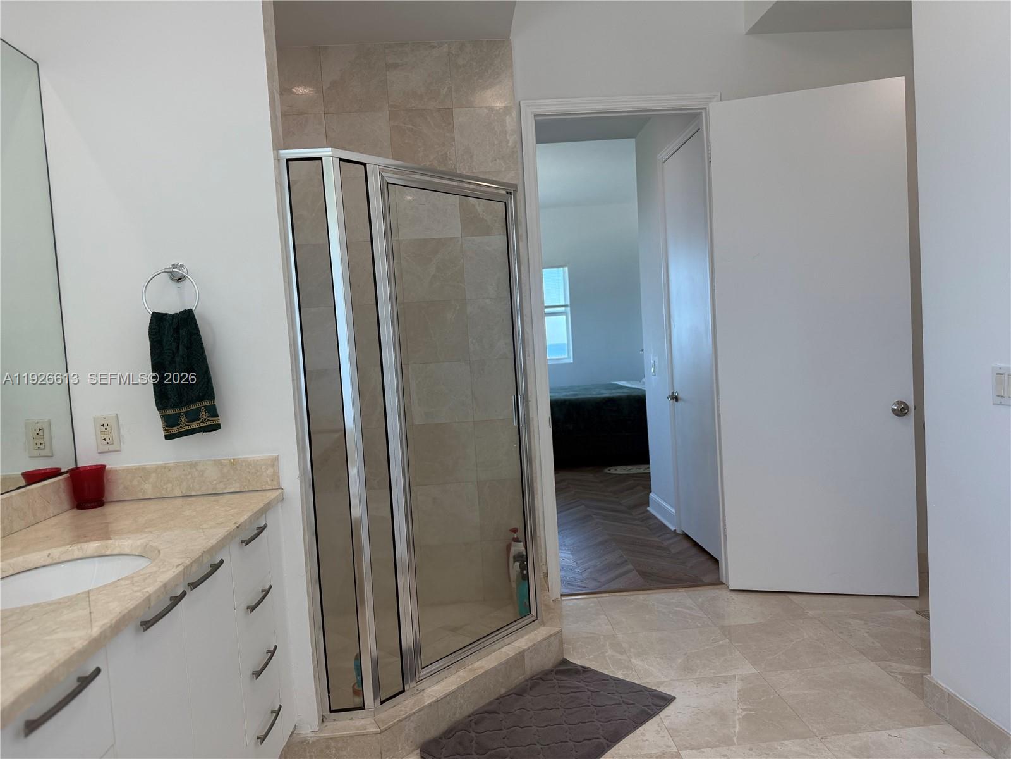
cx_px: 506
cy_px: 380
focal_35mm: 24
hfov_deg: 71.6
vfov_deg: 56.8
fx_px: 701
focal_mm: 6.76
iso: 100
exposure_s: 1/266
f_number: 1.78
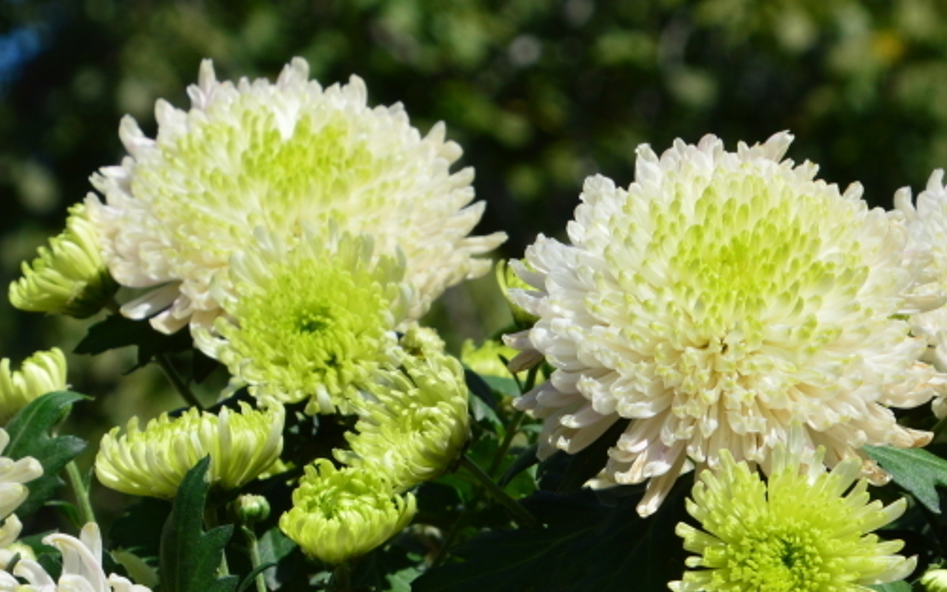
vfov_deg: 5.0
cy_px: 459
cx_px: 613
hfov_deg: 7.9
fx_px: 6842
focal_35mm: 265
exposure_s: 1/320
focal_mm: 85
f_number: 16
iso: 200
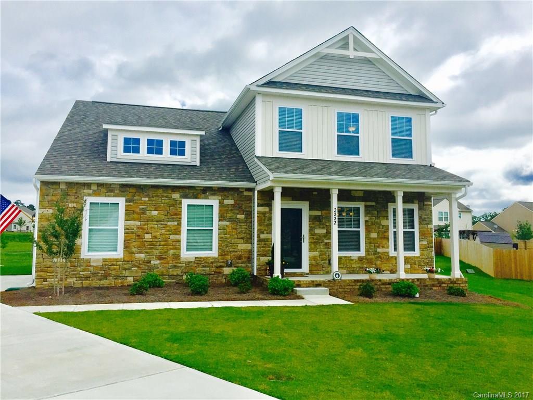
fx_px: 447
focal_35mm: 29
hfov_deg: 61.7
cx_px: 266
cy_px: 200
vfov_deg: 48.2
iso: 32
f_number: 2.2
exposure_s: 1/3300
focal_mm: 4.15
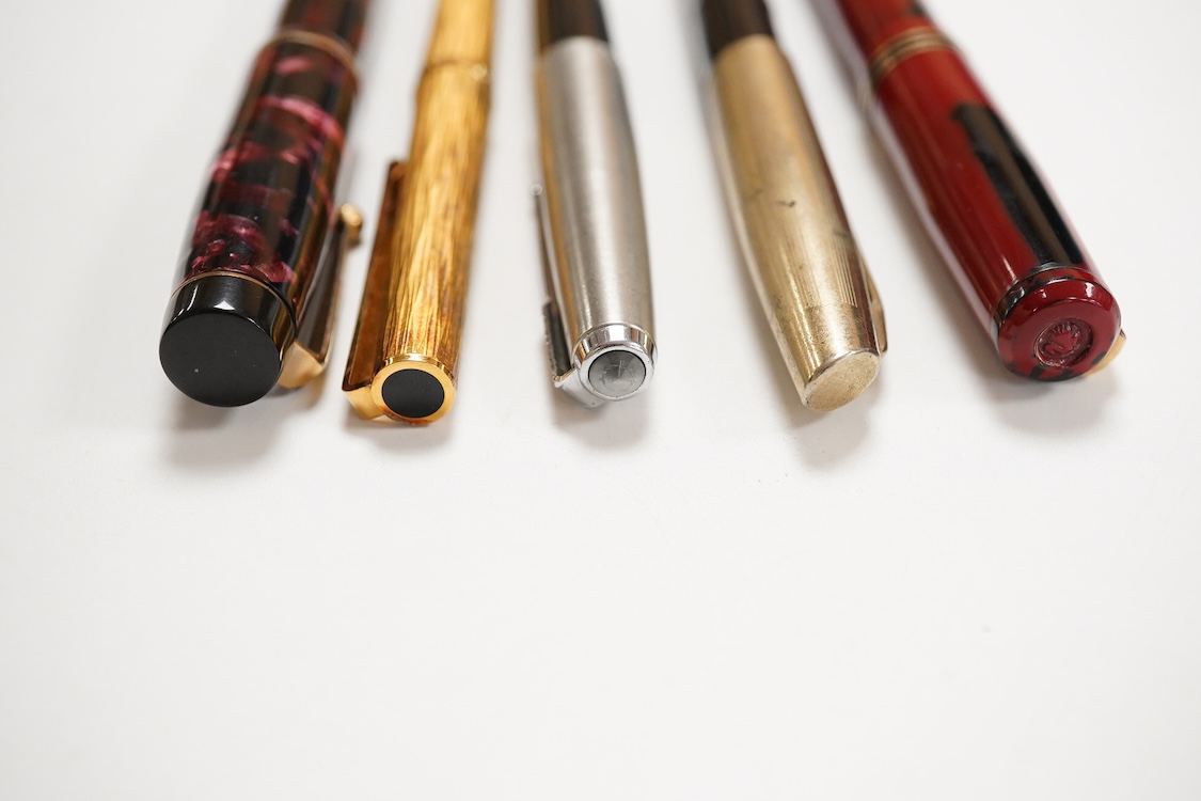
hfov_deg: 43.6
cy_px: 400
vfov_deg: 29.9
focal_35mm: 45
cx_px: 600
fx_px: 1501
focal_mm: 30
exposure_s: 1/200
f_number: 8
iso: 2500
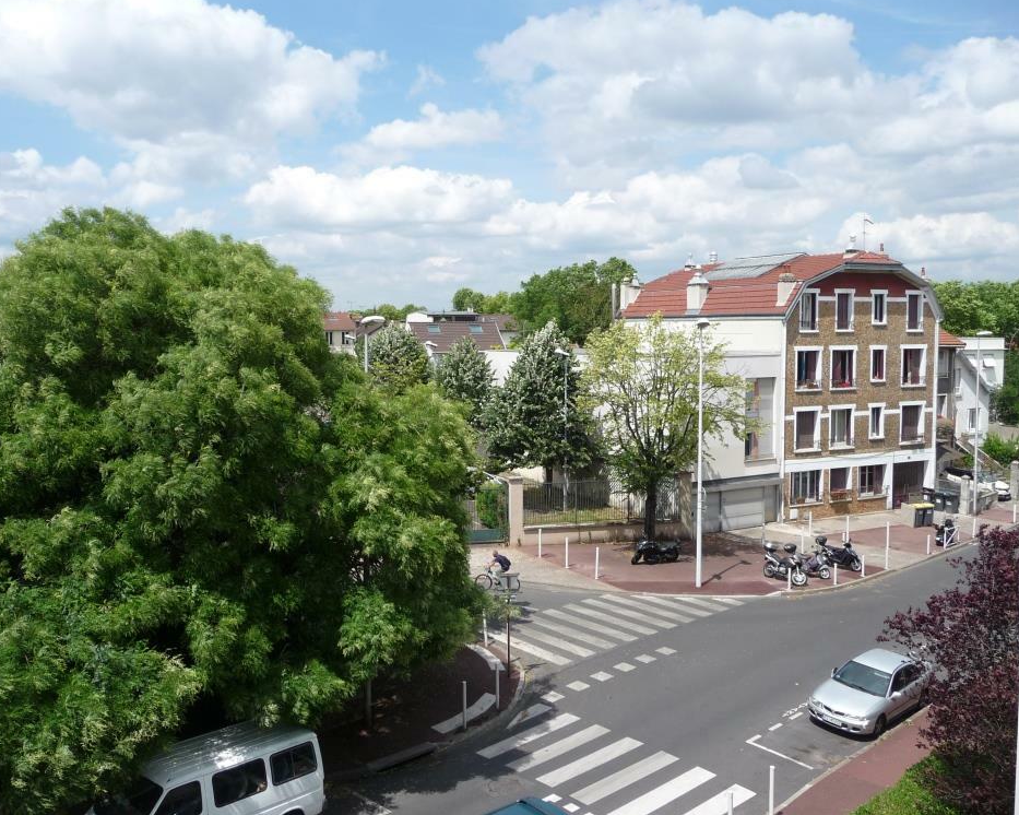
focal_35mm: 30
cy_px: 397
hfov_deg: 58.7
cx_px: 482
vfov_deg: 48.5
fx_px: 905
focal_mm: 4.7
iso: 100
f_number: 3.3
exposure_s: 1/1300
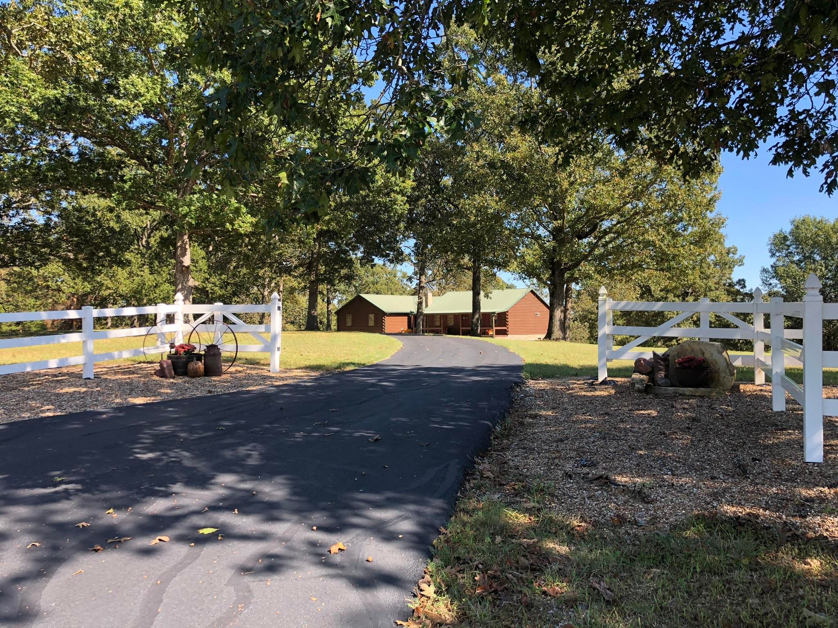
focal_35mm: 28
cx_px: 419
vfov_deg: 49.7
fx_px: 678
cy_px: 314
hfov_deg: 63.4
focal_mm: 3.99
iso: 20
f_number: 1.8
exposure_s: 1/350
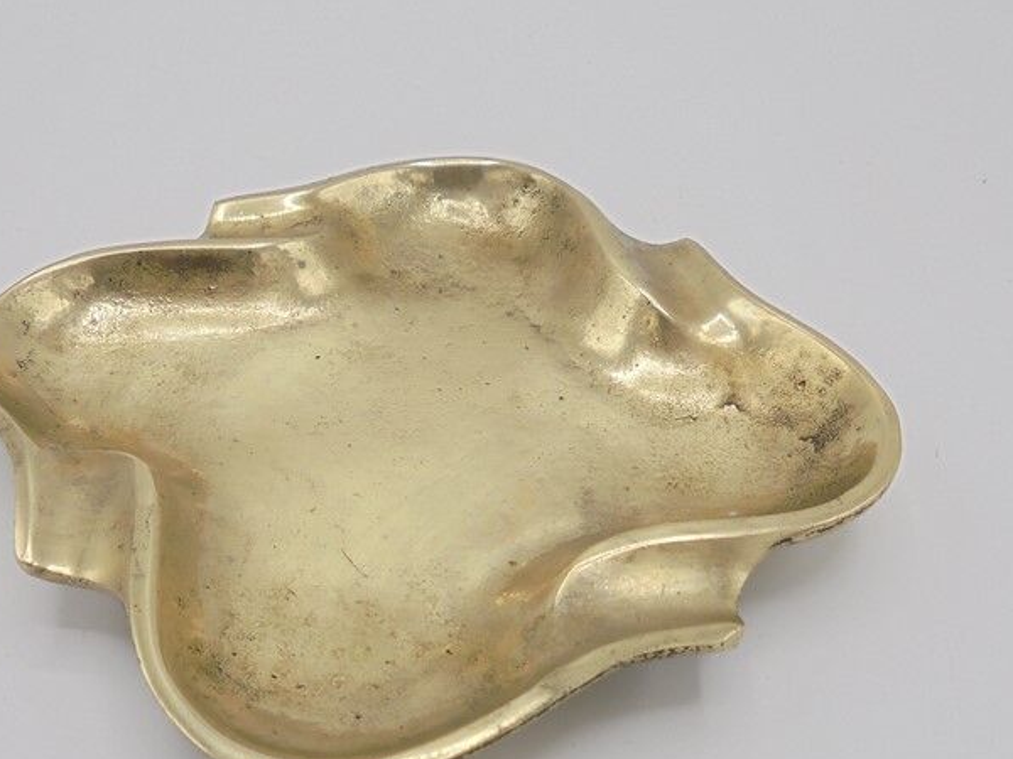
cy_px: 431
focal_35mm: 39
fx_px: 1141
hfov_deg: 47.7
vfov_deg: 36.8
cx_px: 437
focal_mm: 4.6
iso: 100
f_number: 3.5
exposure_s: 1/320
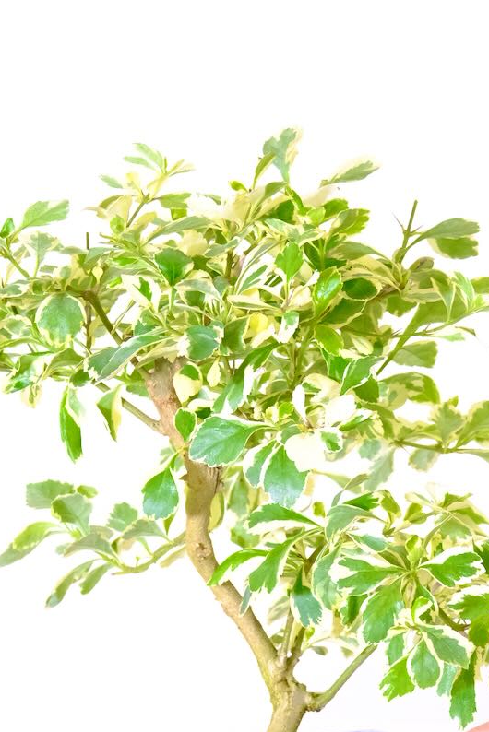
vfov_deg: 8.1
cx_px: 238
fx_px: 5150
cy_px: 513
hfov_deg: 5.4
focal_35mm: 253
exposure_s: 1/15
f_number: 8
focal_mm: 104.9
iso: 2500
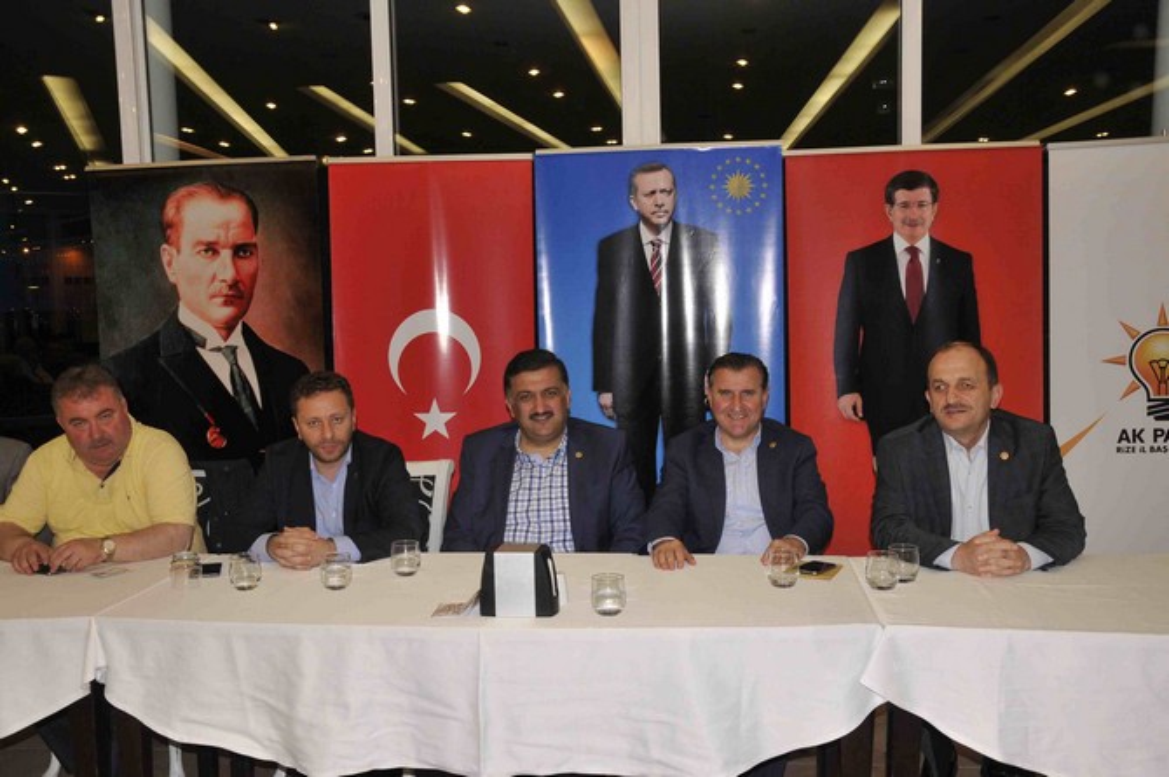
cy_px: 388
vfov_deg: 36.8
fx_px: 1168
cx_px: 584
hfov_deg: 53.2
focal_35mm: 36
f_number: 6.3
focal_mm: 24
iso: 640
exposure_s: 1/60
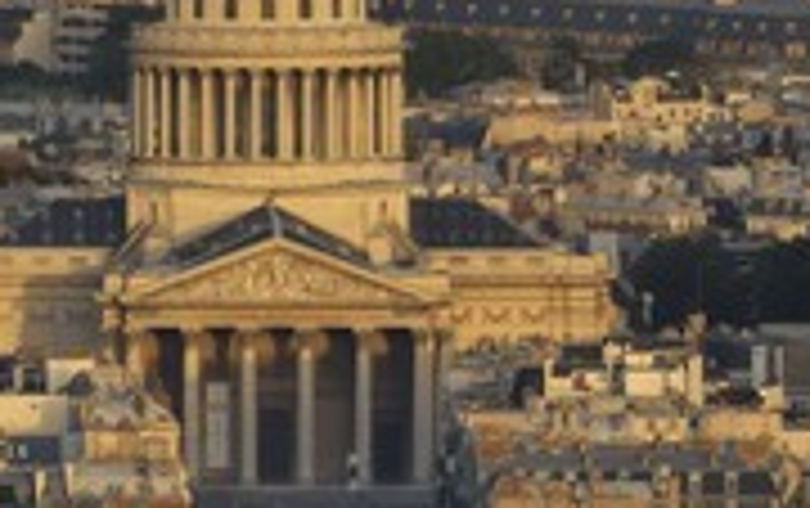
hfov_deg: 1.4
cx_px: 182
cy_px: 315
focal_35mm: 1498
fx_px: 33110
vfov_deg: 0.9
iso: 100
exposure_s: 1/160
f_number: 5.6
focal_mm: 420
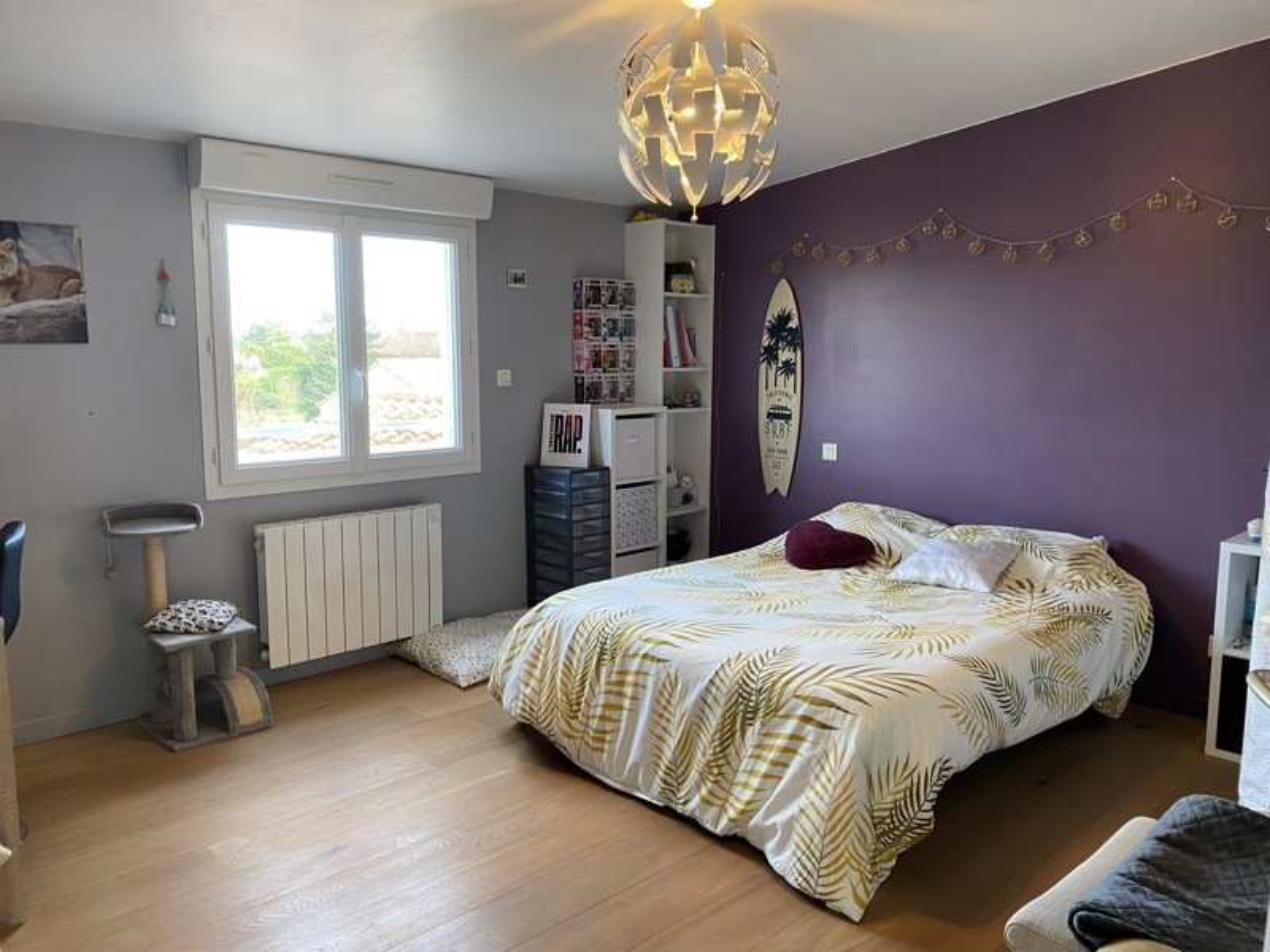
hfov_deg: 67.3
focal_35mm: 26
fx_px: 954
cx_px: 635
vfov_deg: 53.1
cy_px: 476
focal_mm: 4.25
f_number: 1.8
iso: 125
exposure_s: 1/60
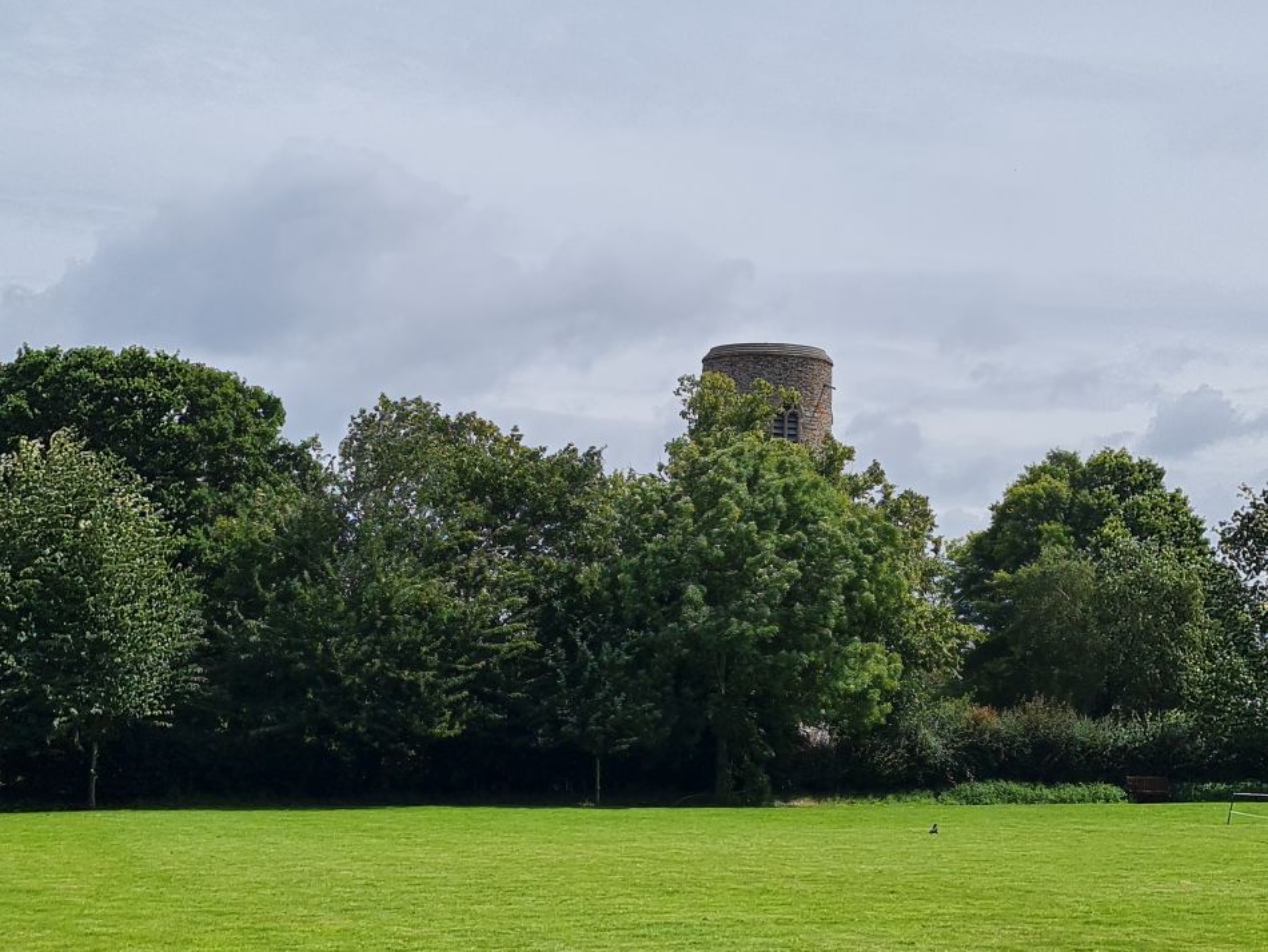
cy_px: 476
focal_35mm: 26
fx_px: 953
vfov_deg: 53.1
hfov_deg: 67.3
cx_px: 634
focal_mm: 5.4
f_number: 1.8
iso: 50
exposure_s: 1/4878
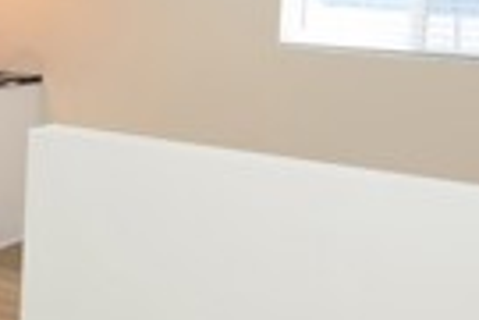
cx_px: 25
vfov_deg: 18.9
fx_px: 945
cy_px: 50
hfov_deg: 27.2
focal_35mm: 71
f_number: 4
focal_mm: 10
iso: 250
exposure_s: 1/60
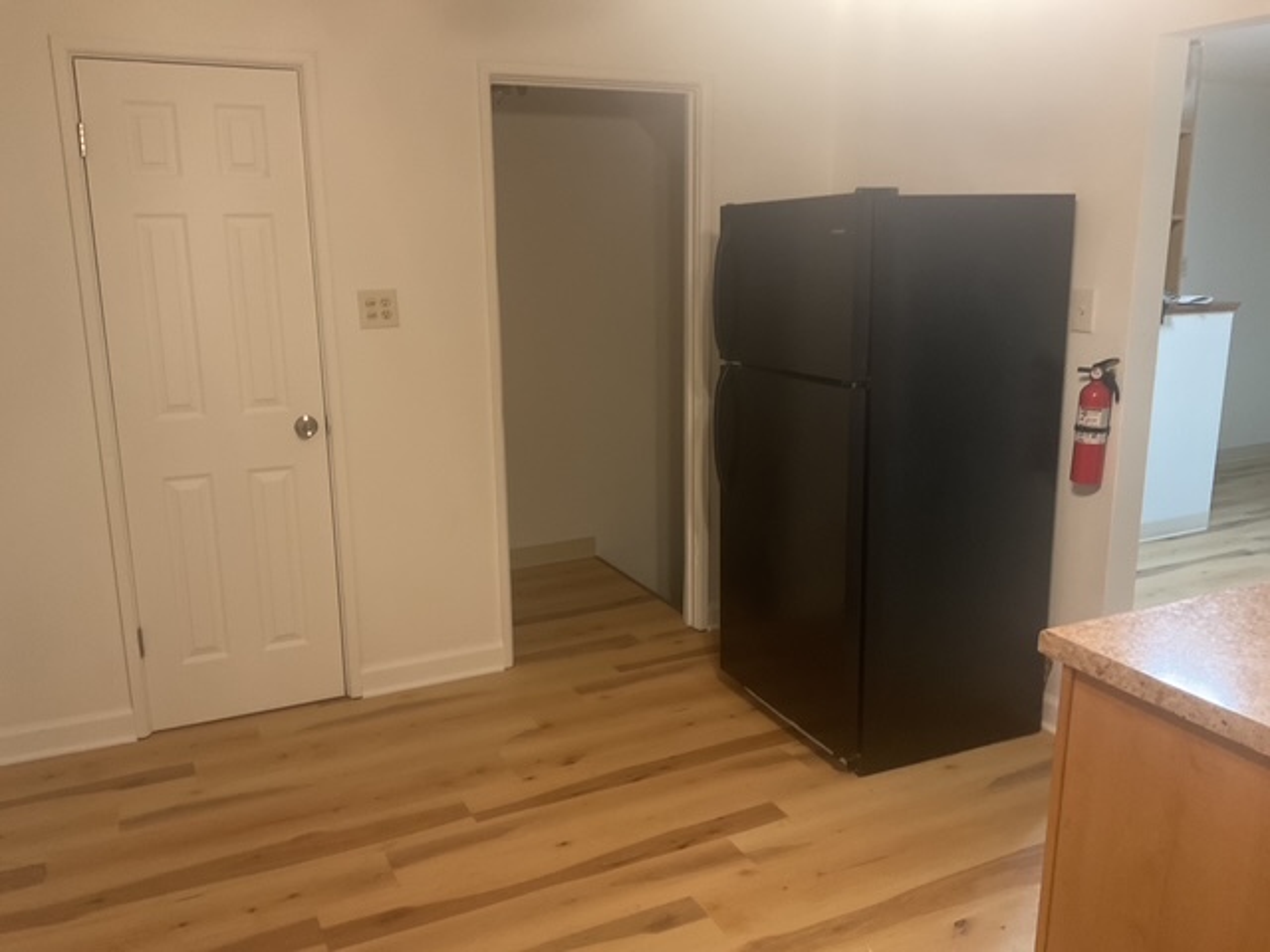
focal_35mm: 29
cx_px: 635
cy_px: 476
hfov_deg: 61.7
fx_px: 1064
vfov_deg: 48.2
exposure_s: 1/40
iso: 200
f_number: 1.8
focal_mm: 3
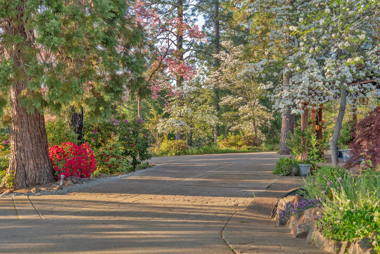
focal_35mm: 42
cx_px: 190
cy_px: 127
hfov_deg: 46.4
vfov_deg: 31.9
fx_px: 443
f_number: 6.3
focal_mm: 42
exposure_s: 1/100
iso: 320
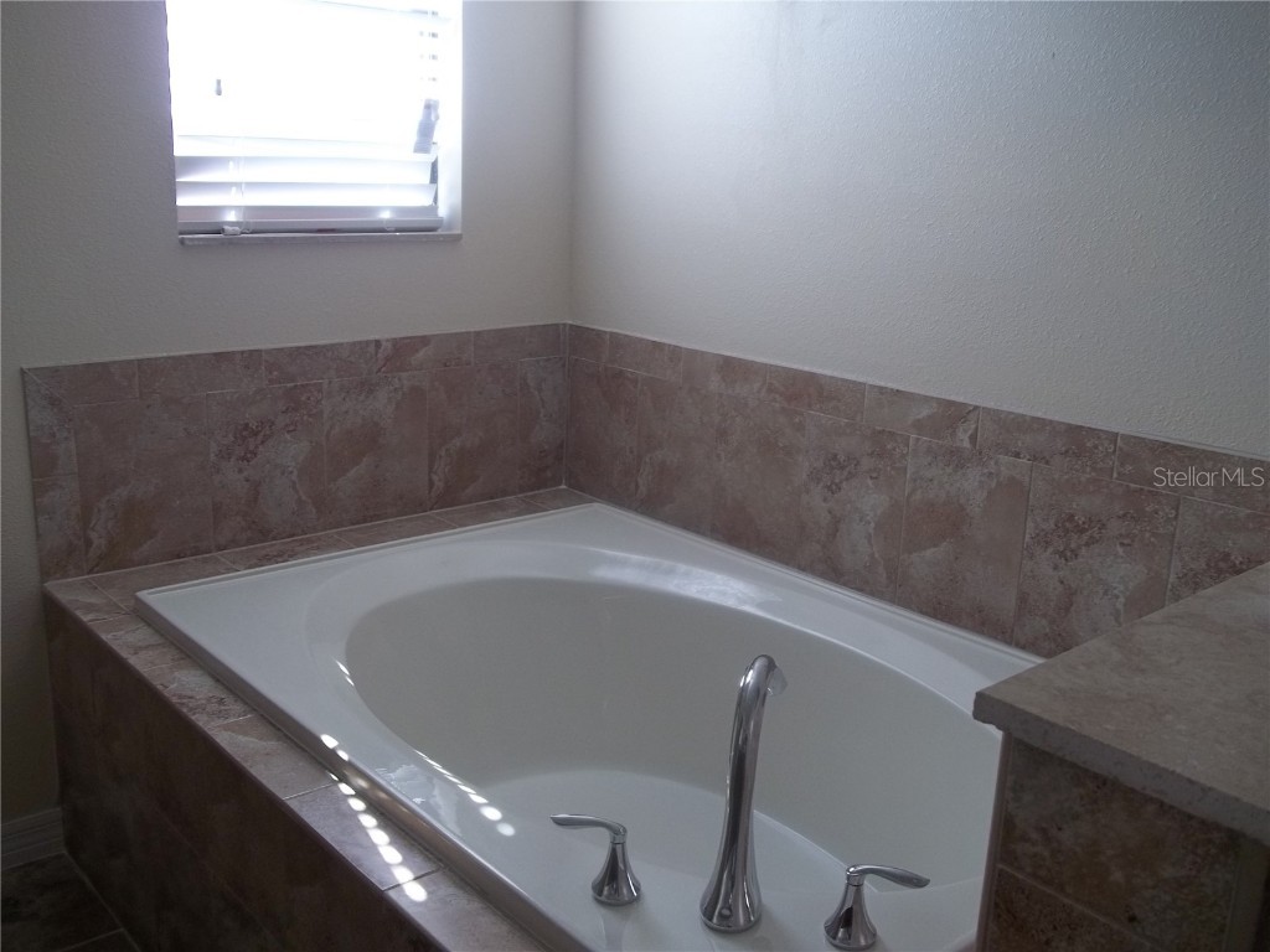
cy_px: 476
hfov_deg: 56.8
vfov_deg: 44.2
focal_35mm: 32
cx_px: 635
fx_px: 1174
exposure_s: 1/30
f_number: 2.9
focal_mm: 5.7
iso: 64
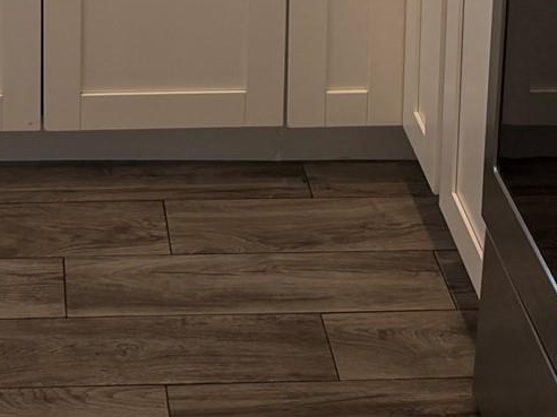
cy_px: -422
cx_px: 113
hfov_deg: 19.4
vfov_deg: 12.9
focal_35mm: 100
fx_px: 1609
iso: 125
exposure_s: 1/194
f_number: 1.78
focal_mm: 6.76
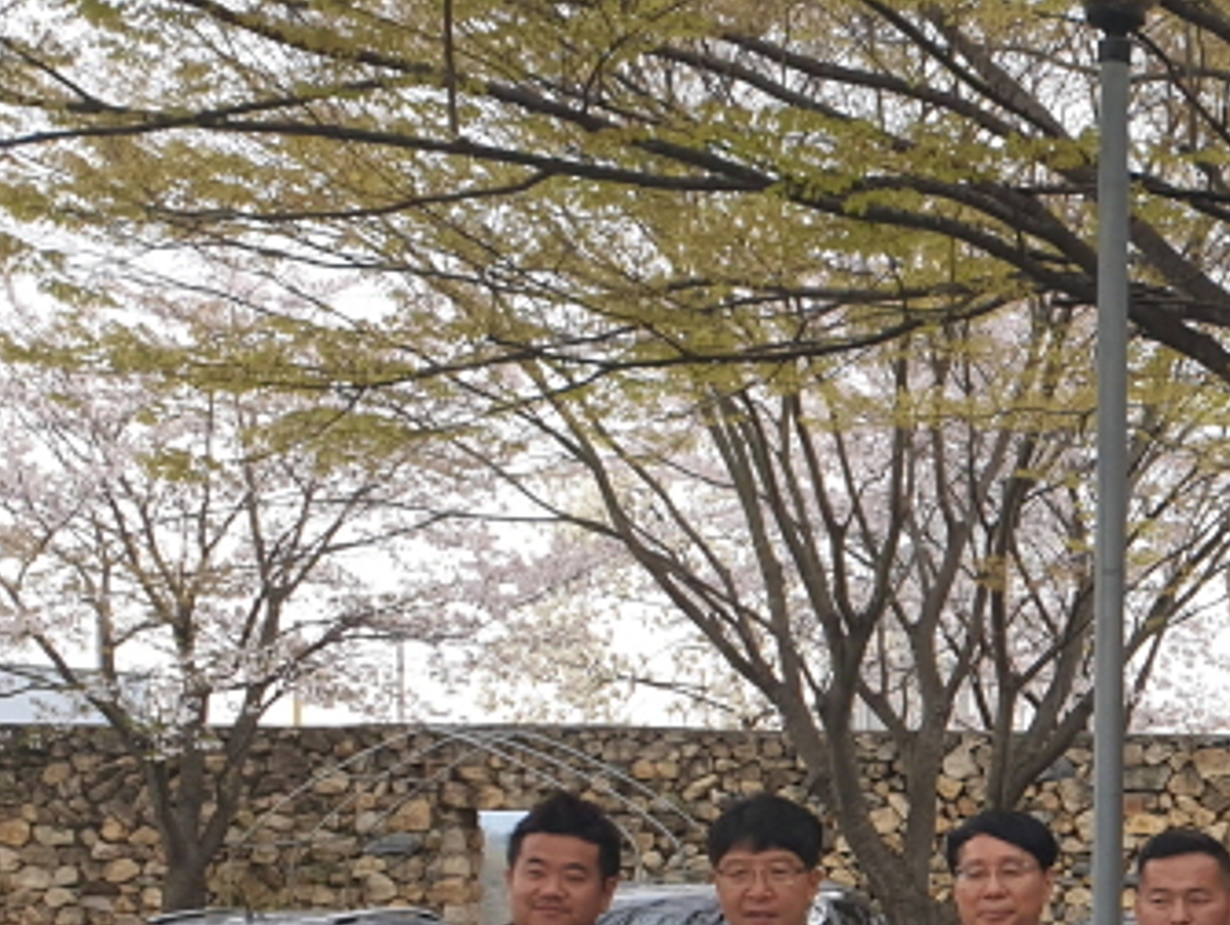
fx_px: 2846
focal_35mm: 80
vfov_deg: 18.1
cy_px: 892
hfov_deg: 20.7
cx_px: 1854
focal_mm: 4.3
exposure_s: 1/120
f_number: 2.4
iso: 64
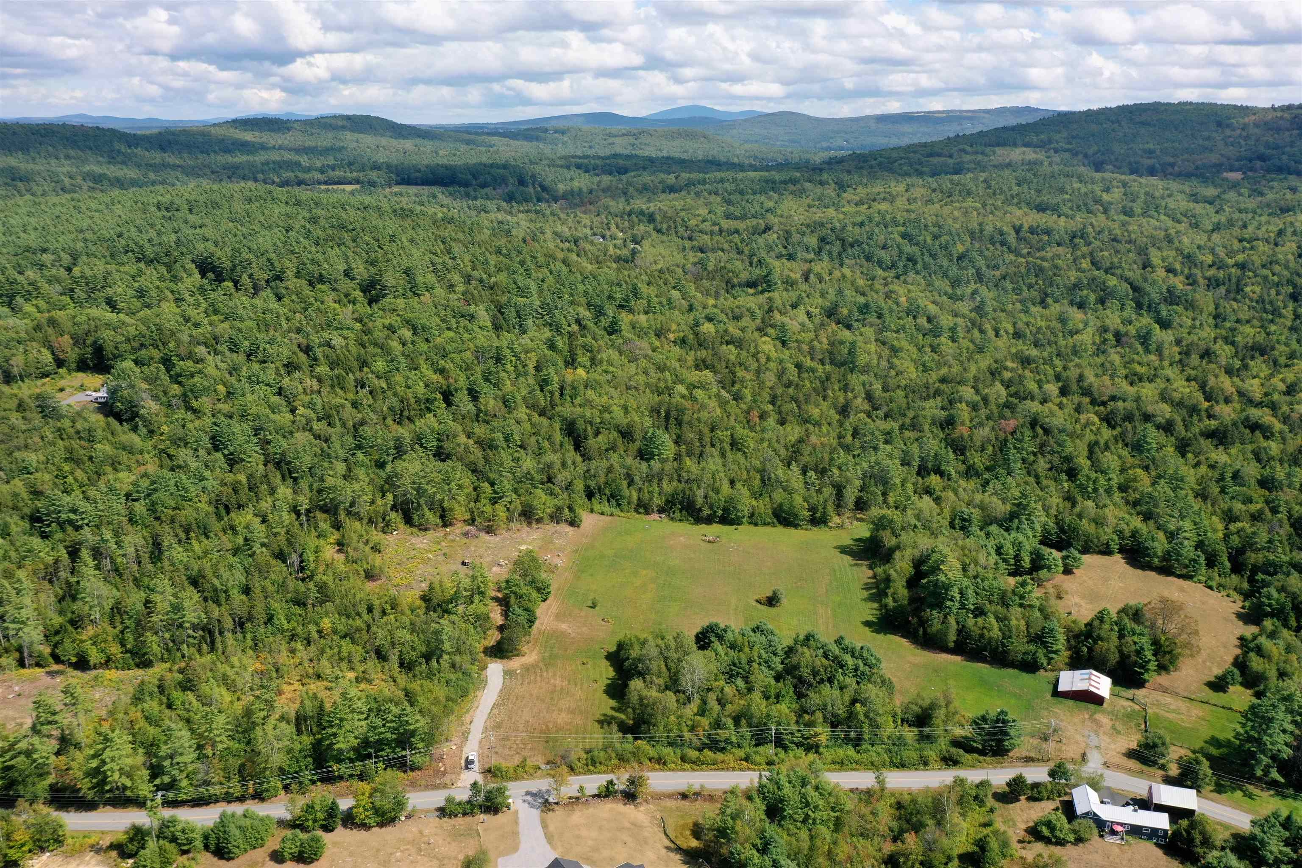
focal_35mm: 28
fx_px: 1013
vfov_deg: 46.4
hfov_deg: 65.5
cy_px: 434
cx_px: 651
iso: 100
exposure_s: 1/500
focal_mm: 10.26
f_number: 5.6
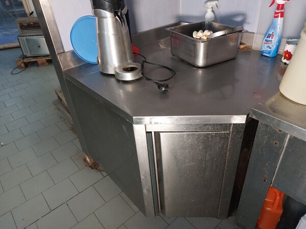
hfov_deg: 69.4
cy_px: 114
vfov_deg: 54.9
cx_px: 153
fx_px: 221
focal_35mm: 25
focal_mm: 5.23
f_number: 1.8
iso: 500
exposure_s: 1/60
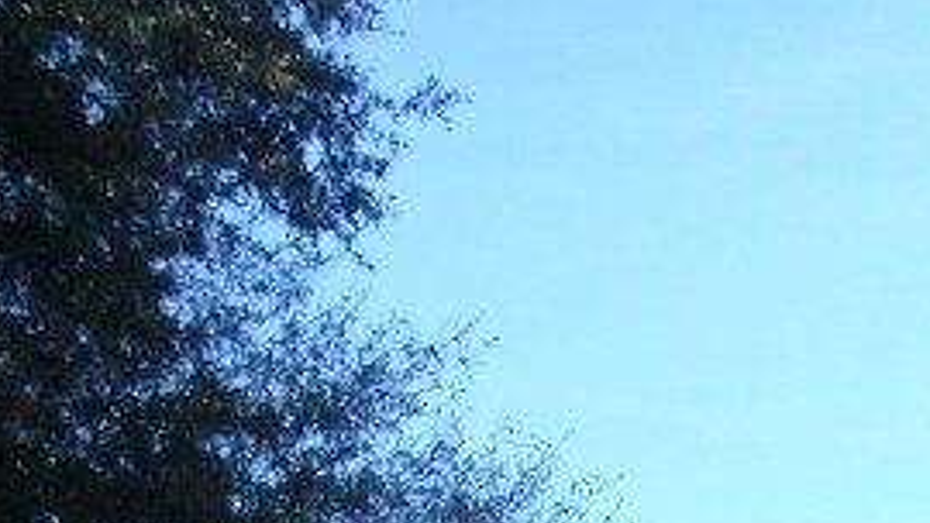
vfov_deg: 7.3
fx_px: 3872
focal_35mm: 157
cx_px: 1522
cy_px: 1208
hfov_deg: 12.8
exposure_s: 1/125
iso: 100
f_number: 8
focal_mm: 6.2
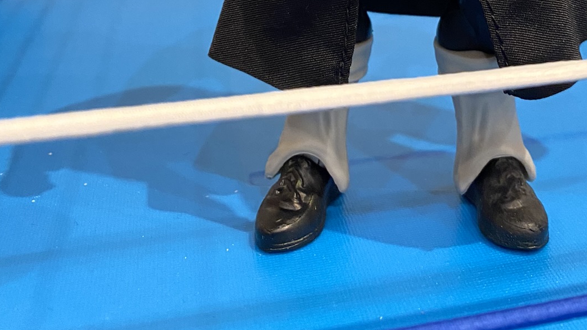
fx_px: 856
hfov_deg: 37.5
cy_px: -226
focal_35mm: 55
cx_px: 390
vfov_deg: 18.2
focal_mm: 4.25
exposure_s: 1/40
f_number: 1.8
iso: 400
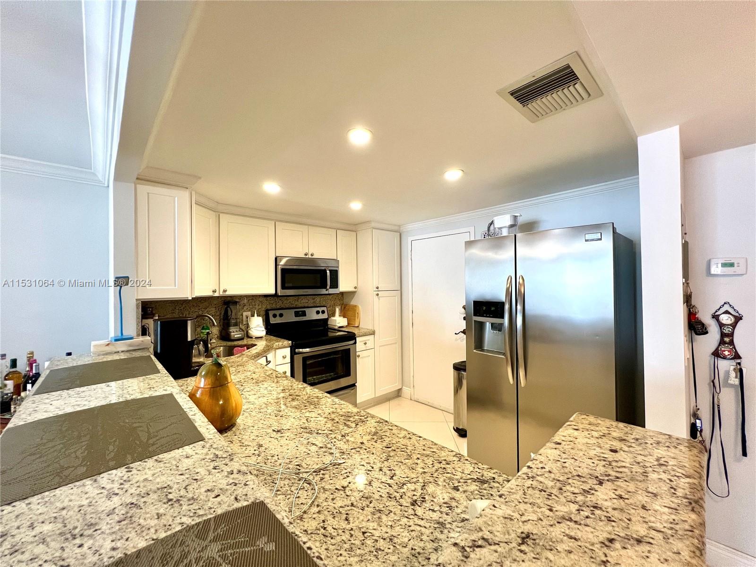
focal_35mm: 13
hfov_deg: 106.2
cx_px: 378
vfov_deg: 89.9
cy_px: 284
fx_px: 284
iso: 200
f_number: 1.8
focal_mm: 1.57
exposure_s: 1/120
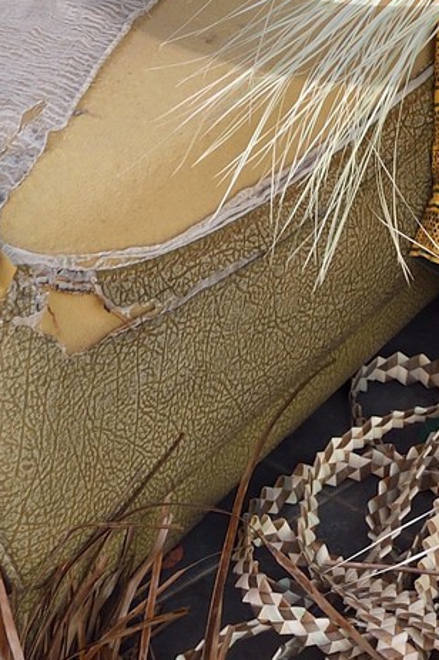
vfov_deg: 11.4
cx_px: 408
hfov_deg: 8.2
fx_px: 3041
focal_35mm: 166
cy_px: -583
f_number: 5.6
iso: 200
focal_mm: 32
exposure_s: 1/100
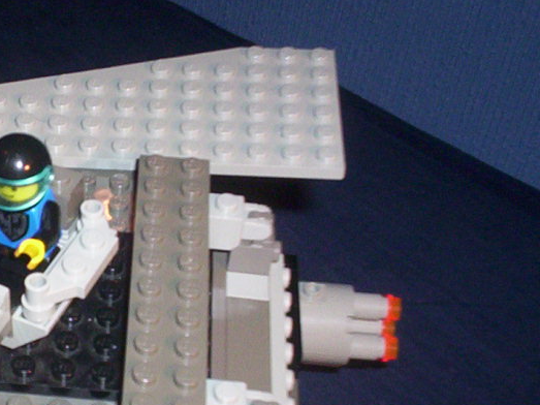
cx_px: 11
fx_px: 1341
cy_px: 292
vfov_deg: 17.1
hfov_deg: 22.0
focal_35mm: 86
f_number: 4.5
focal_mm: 4.99
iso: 140
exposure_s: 1/60
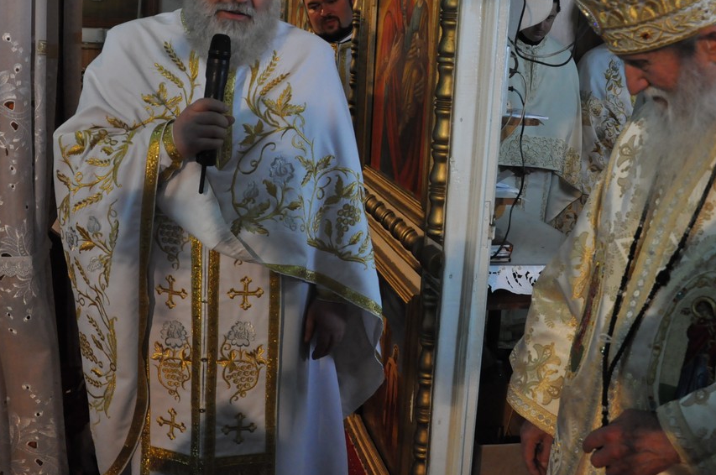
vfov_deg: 34.6
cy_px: 156
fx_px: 755
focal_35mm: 38
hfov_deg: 50.4
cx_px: 438
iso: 1600
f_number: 4
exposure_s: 1/125
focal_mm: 18
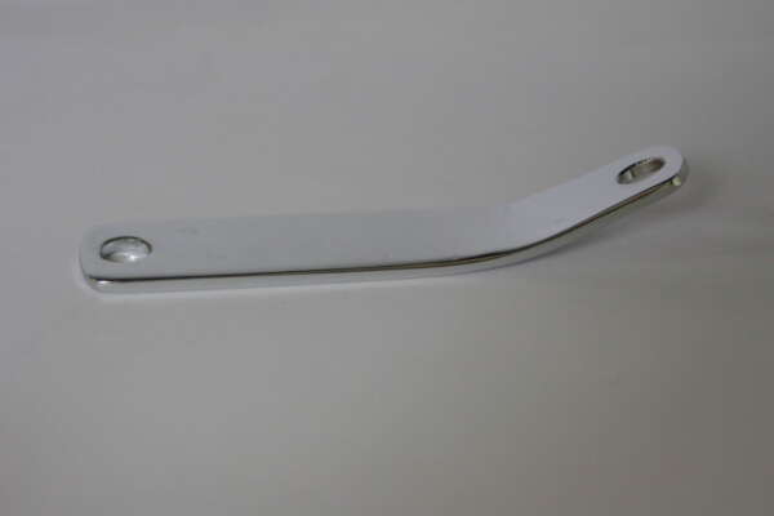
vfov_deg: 13.4
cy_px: 258
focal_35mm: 102
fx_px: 2193
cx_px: 387
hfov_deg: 20.0
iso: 800
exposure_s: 1/45
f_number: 5.6
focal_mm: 68
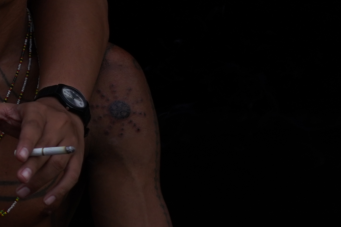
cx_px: -286
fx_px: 1658
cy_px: 71
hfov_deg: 10.9
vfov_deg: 7.8
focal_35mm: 175
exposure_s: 1/200
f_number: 4
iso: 640
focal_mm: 42
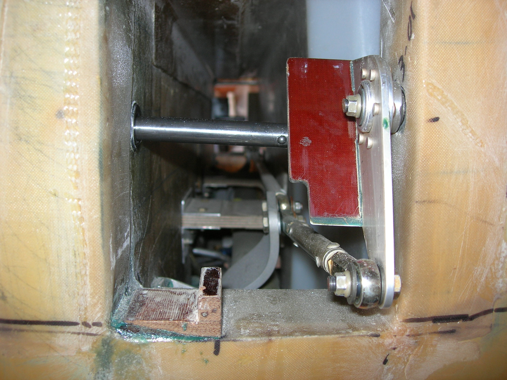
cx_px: 254
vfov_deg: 37.7
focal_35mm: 38
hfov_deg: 49.0
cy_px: 190
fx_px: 557
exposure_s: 1/60.1
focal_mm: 7.8
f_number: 2.8
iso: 64
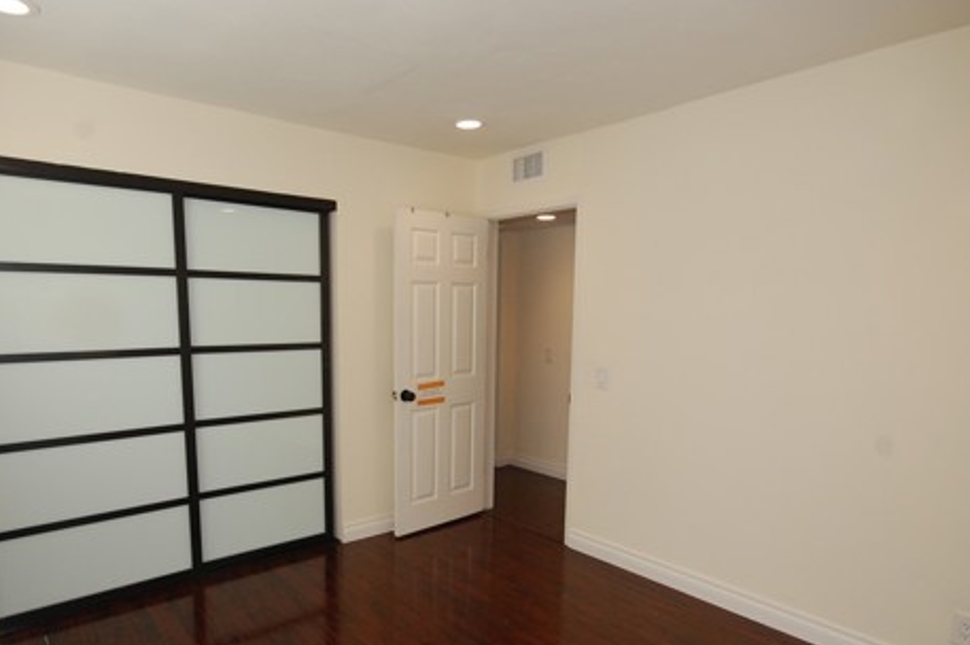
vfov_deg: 59.0
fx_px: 565
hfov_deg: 80.8
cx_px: 420
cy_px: 381
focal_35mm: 21
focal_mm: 10
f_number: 5.6
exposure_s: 1/125
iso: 400
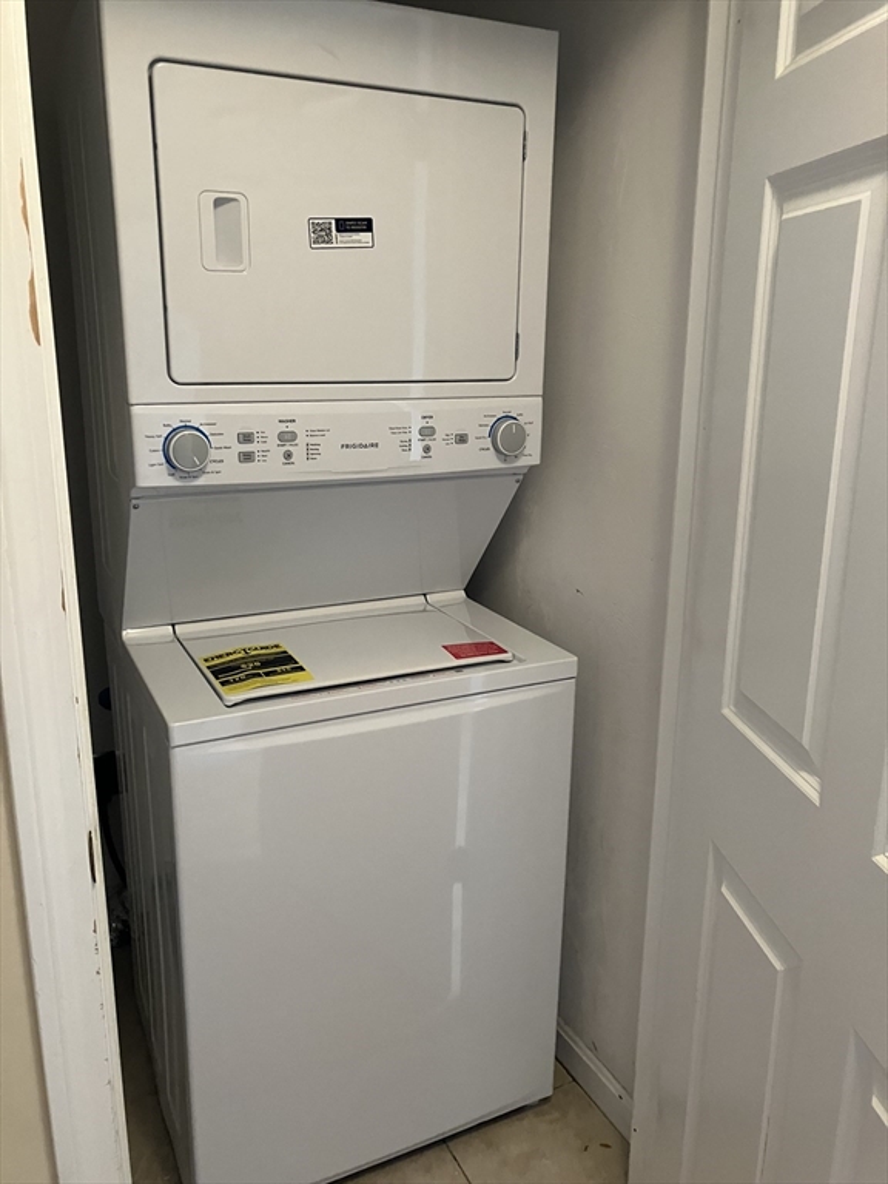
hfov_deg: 49.7
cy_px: 592
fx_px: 958
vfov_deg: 63.4
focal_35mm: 28
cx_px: 444
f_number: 1.8
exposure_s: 1/40
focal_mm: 3.99
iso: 320
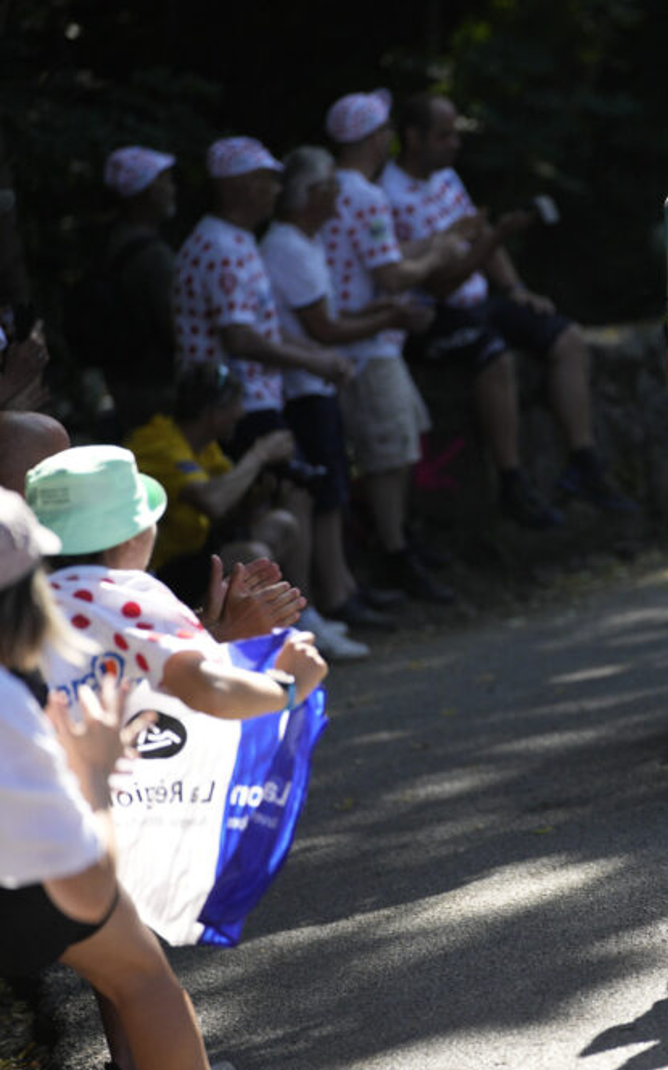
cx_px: 715
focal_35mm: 238
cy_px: 535
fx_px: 6933
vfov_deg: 8.8
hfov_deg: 5.5
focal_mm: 155
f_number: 3.2
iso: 1250
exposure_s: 1/4000
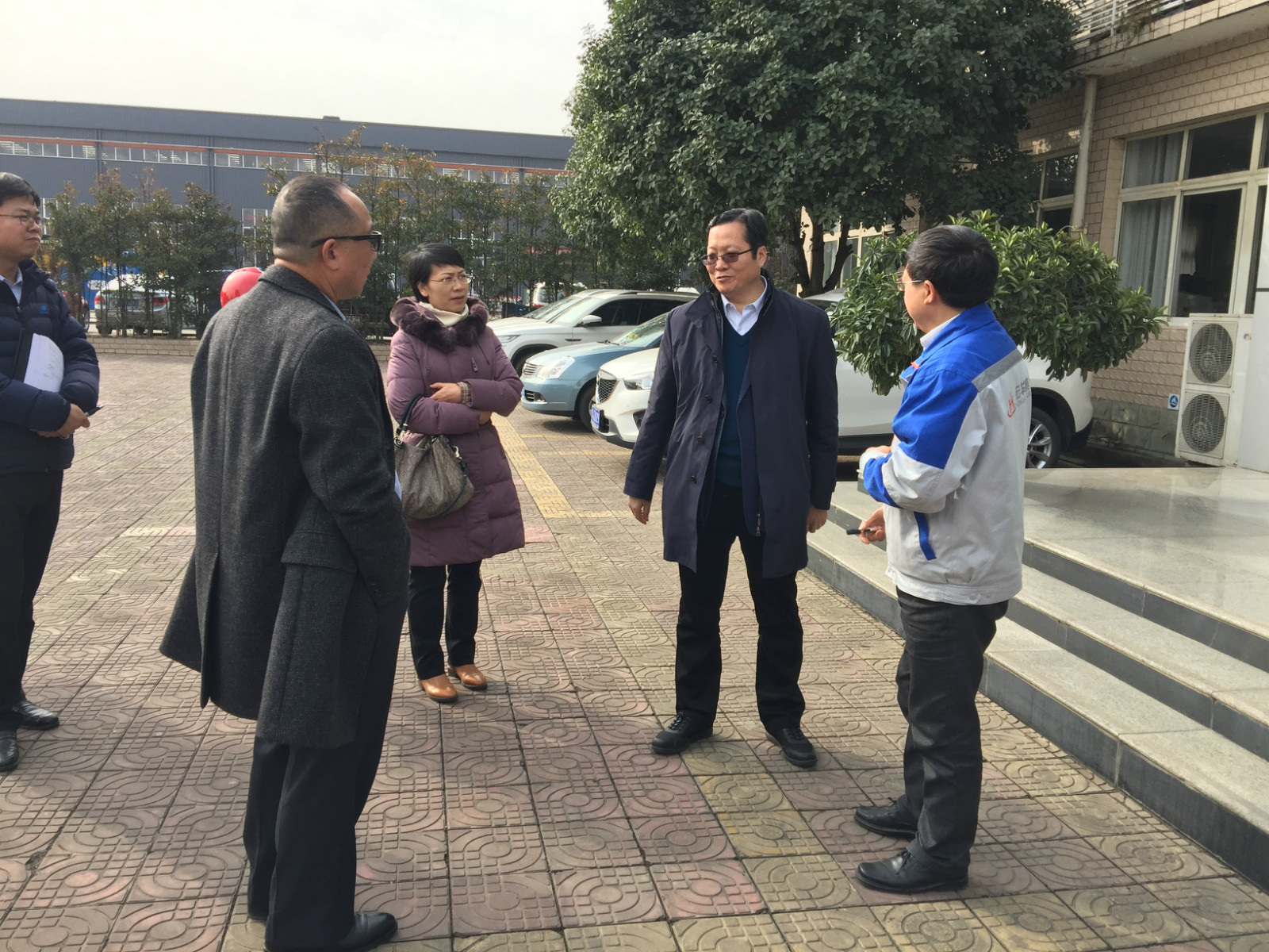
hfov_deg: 61.7
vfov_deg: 48.2
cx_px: 634
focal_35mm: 29
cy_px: 476
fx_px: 1063
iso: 32
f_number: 2.2
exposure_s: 1/534
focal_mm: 4.15
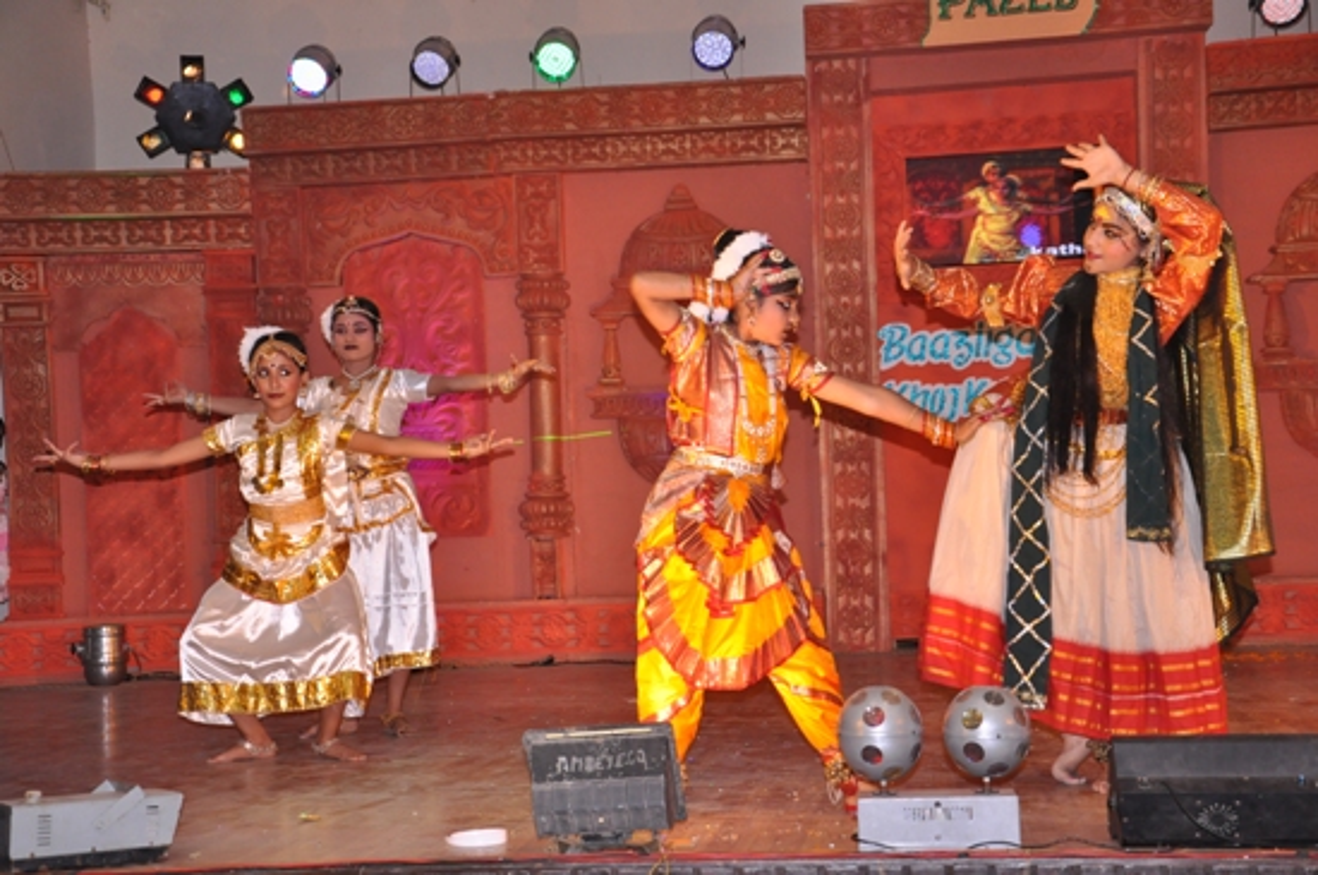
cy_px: 438
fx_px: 2084
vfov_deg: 23.7
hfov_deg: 35.1
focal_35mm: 57
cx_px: 659
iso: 1000
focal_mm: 38
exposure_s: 1/160
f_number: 4.5
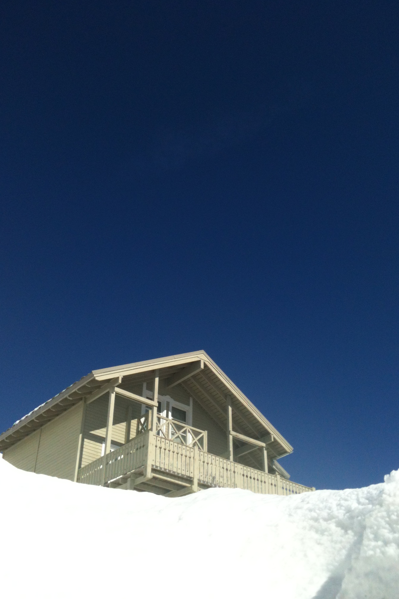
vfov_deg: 51.9
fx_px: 615
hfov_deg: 35.9
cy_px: 299
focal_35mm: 37
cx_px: 209
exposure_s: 1/2483
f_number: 2.8
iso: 64
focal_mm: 3.85
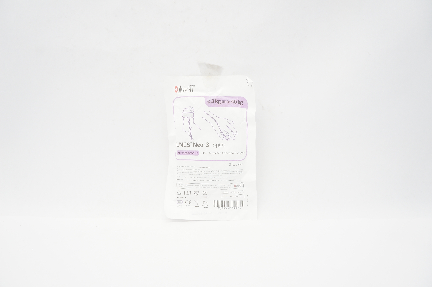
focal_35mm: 27
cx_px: 216
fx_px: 324
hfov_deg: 67.4
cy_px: 144
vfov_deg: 47.8
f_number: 6.3
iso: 400
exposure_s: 1/30
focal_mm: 18
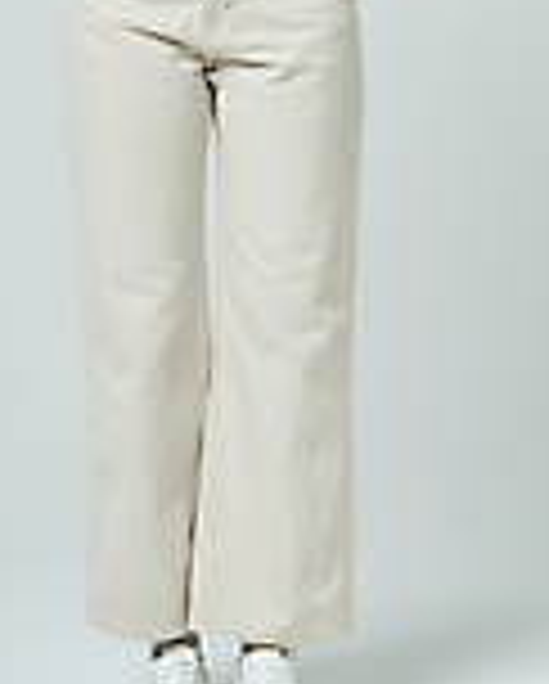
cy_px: -63
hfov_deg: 8.9
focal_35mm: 173
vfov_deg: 11.0
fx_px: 3507
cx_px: 218
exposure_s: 1/125
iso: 100
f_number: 11
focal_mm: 70
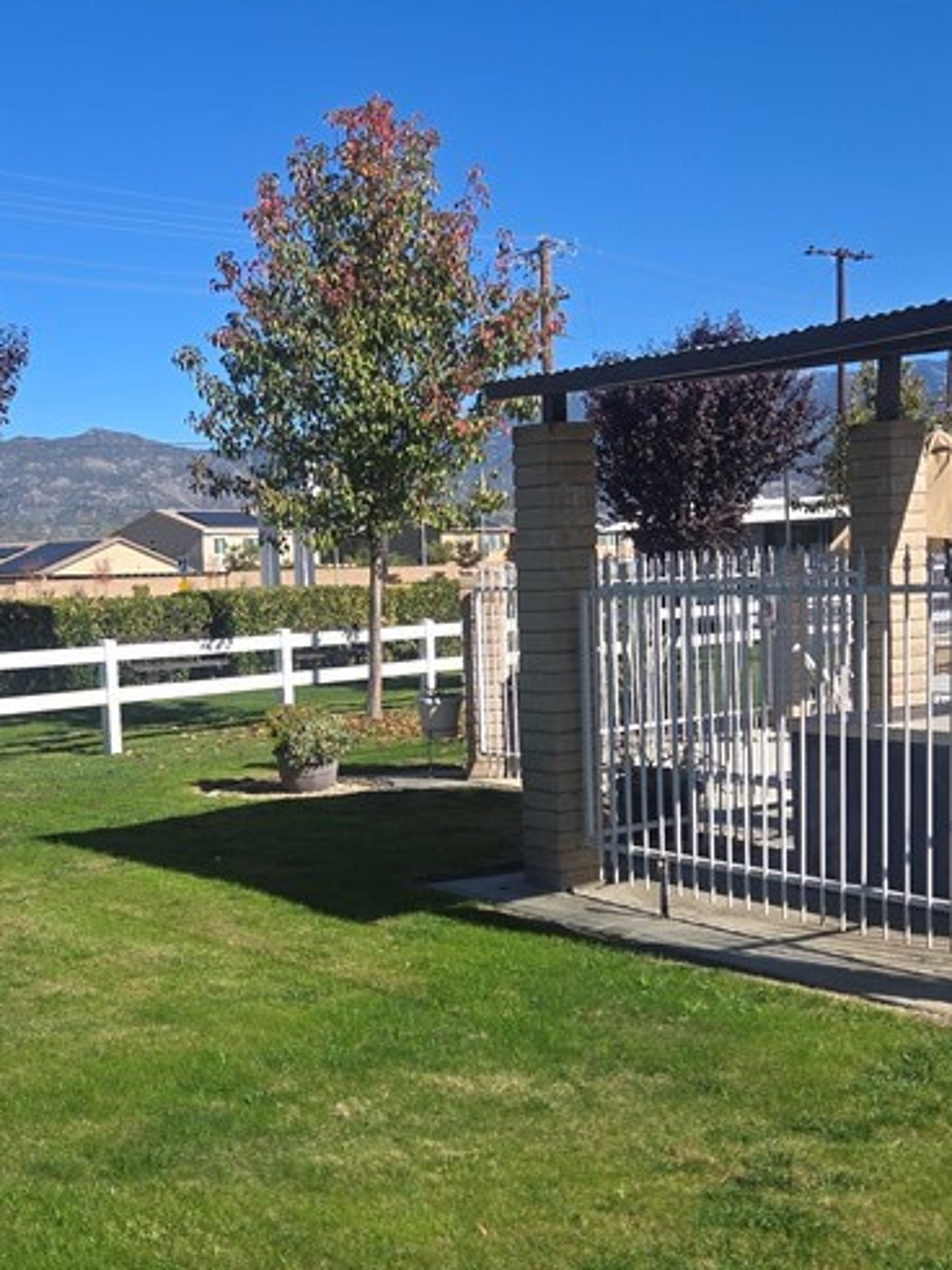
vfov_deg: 39.4
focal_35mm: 48
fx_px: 1761
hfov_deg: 30.1
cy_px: 791
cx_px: 354
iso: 25
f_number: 1.8
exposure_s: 1/2308
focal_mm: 5.4
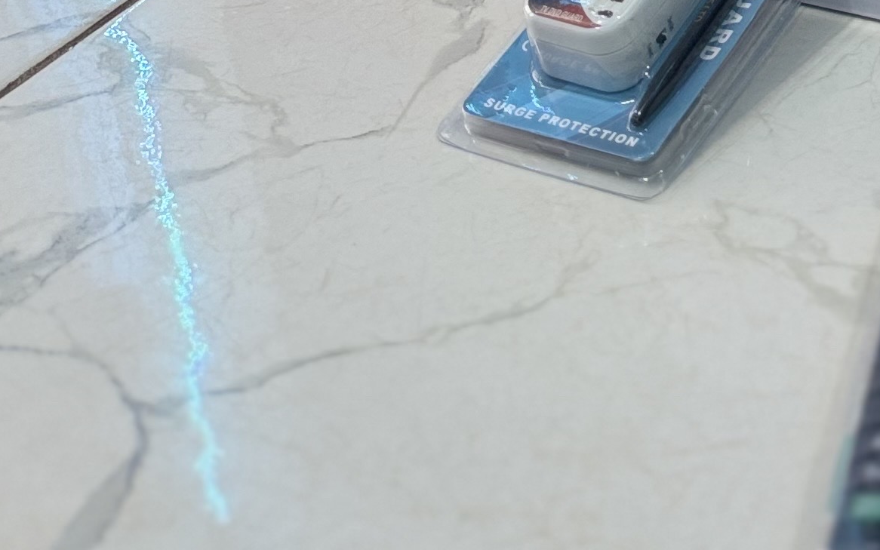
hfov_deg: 22.1
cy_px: -826
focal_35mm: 88
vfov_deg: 11.7
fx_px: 2111
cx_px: 994
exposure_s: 1/50
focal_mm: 6.76
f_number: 1.78
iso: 160
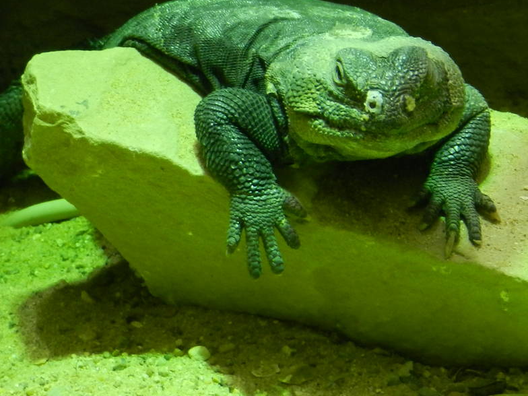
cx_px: 399
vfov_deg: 5.0
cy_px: 116
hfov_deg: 6.7
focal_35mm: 296
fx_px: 4515
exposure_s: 1/25
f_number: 5.1
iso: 400
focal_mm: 25.7
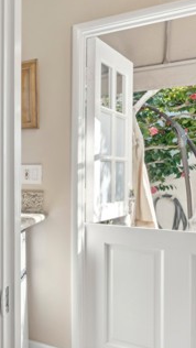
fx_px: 332
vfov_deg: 55.3
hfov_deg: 22.1
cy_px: 168
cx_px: -145
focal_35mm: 36
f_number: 9
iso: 100
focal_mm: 17
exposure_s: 1/5
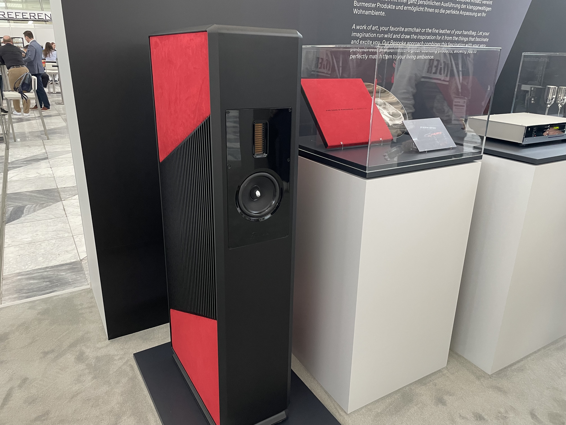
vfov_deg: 53.1
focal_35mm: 26
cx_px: 283
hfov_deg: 67.3
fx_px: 425
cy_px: 212
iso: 125
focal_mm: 4.2
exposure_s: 1/50
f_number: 1.6
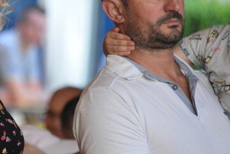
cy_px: 35
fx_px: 4423
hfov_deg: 3.0
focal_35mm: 692
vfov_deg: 2.0
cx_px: -1
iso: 6400
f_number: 5.6
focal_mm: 300
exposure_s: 1/125
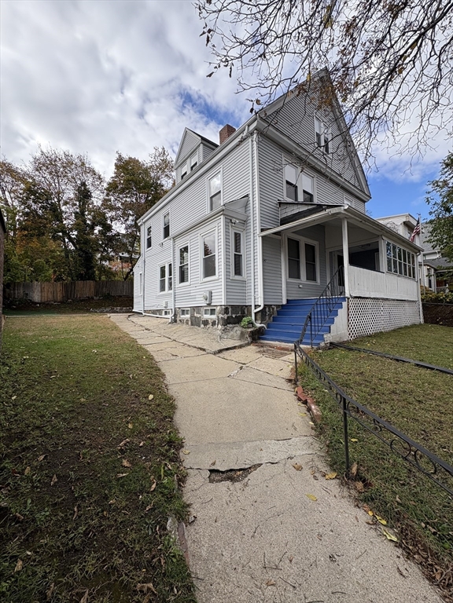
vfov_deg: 102.1
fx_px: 244
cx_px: 226
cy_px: 302
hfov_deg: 85.7
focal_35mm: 14
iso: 40
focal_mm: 2.22
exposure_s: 1/858
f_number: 2.2
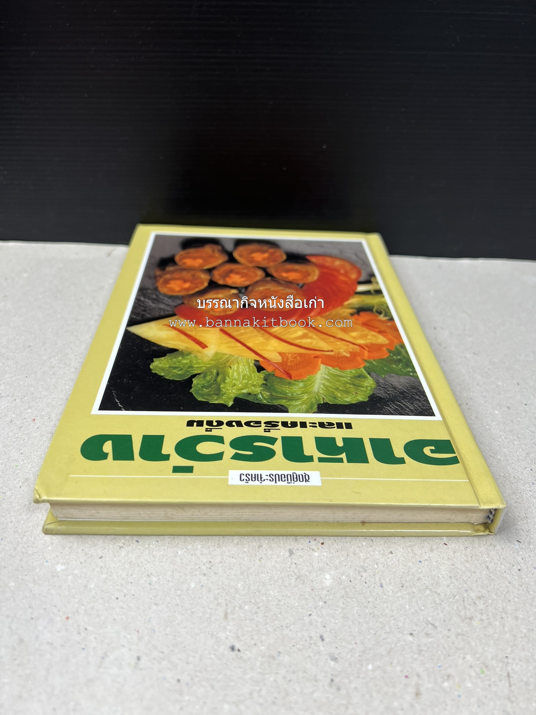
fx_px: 537
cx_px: 268
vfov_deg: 67.3
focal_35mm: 26
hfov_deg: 53.1
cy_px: 358
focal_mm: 5.7
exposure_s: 1/100
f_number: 1.5
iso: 40
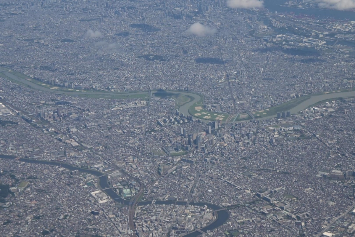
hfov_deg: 28.6
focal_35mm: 70
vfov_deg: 19.3
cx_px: 178
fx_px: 695
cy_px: 118
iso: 100
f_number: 6
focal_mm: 47
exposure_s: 1/1250
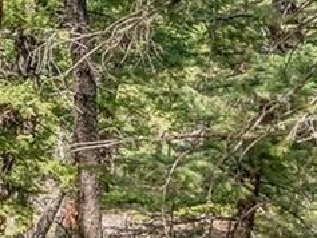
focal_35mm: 104
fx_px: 953
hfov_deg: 13.1
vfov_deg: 13.8
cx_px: -483
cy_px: -60
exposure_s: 1/30
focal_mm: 16
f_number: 11
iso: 320
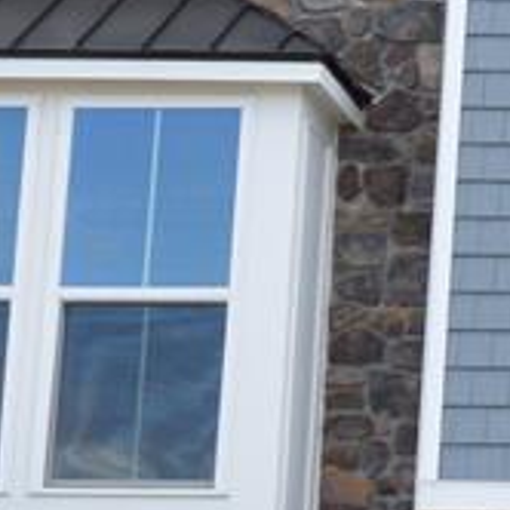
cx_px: 1270
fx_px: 3050
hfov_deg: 8.6
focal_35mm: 183
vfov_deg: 9.5
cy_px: 409
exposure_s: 1/320
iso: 400
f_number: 9
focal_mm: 22
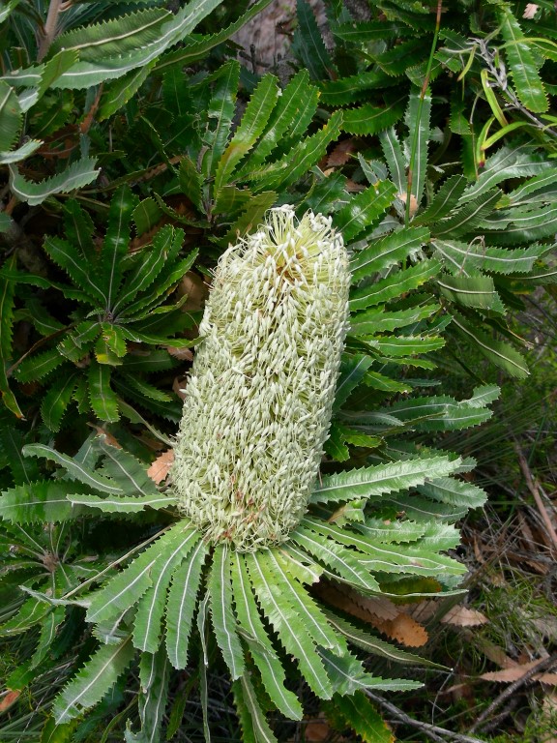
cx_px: 278
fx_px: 1502
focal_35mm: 70
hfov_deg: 21.0
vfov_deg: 27.8
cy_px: 372
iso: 50
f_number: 4
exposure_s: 1/102
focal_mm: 11.7
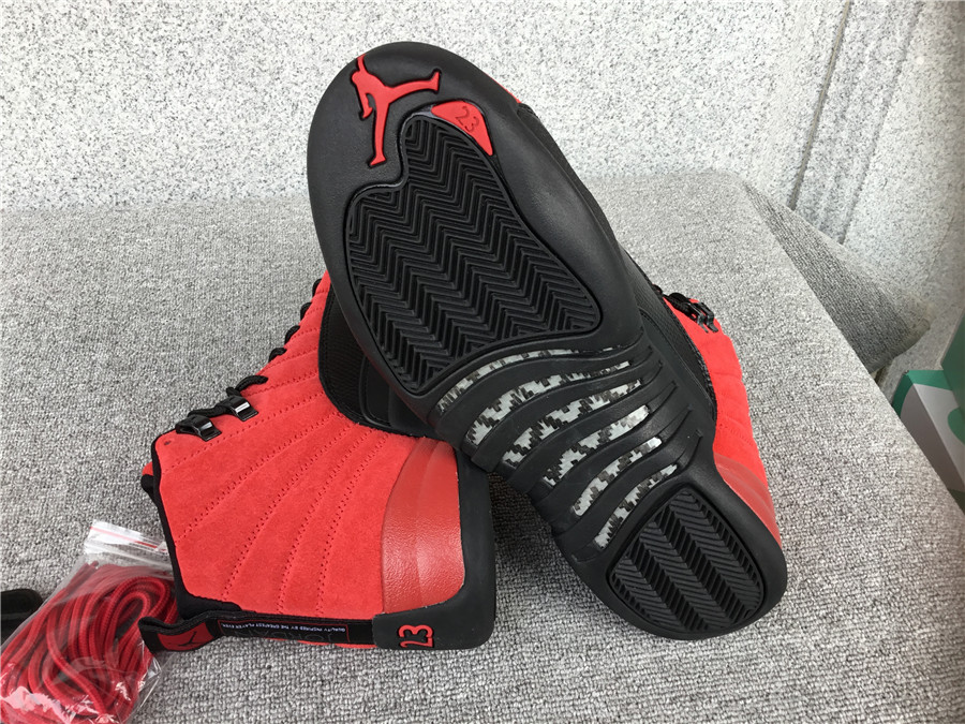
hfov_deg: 58.4
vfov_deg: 45.4
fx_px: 864
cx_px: 482
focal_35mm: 31
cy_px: 362
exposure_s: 1/128
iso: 25
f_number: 2.4
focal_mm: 3.3
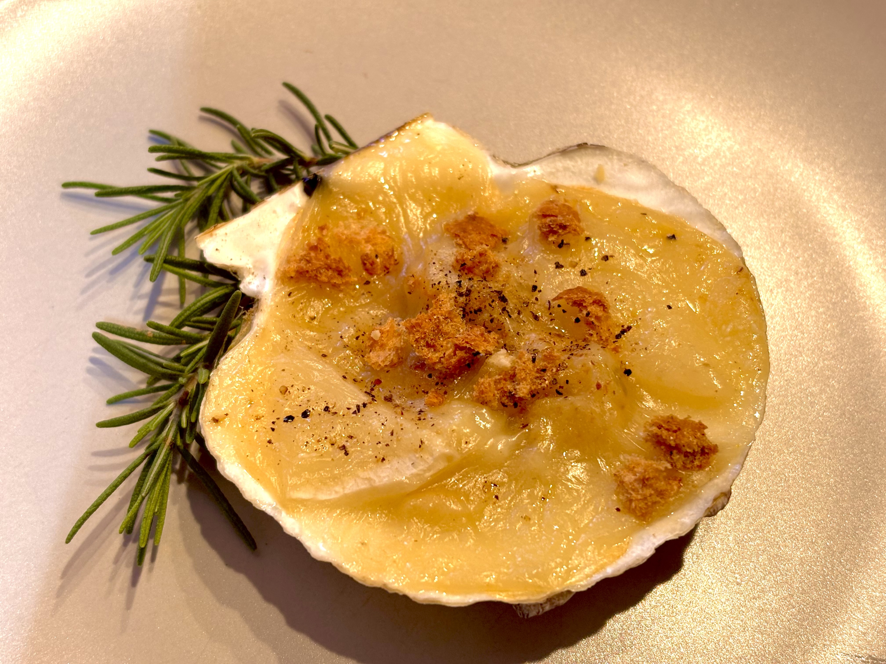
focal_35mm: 52
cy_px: 332
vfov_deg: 28.0
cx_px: 443
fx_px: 1331
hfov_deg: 36.8
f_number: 1.6
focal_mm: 5.96
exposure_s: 1/60
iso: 64
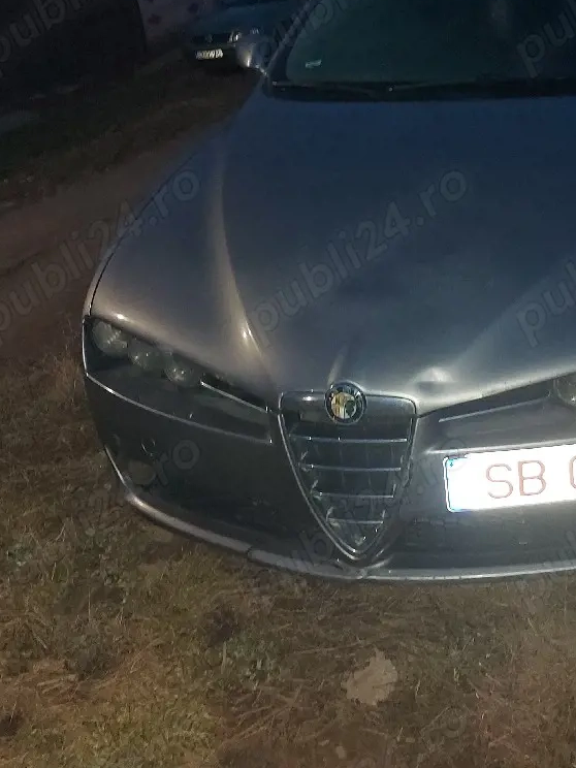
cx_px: 425
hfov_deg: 33.0
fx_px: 954
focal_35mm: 43
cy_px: 293
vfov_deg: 43.5
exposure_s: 1/20
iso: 500
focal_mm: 5.23
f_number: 1.8
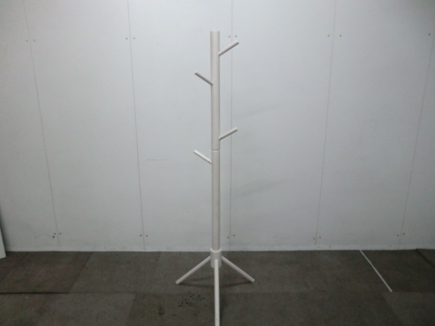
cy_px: 163
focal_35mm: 27
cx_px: 218
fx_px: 339
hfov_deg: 65.3
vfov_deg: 51.4
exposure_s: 1/60
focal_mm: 4.9
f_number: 3.2
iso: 250
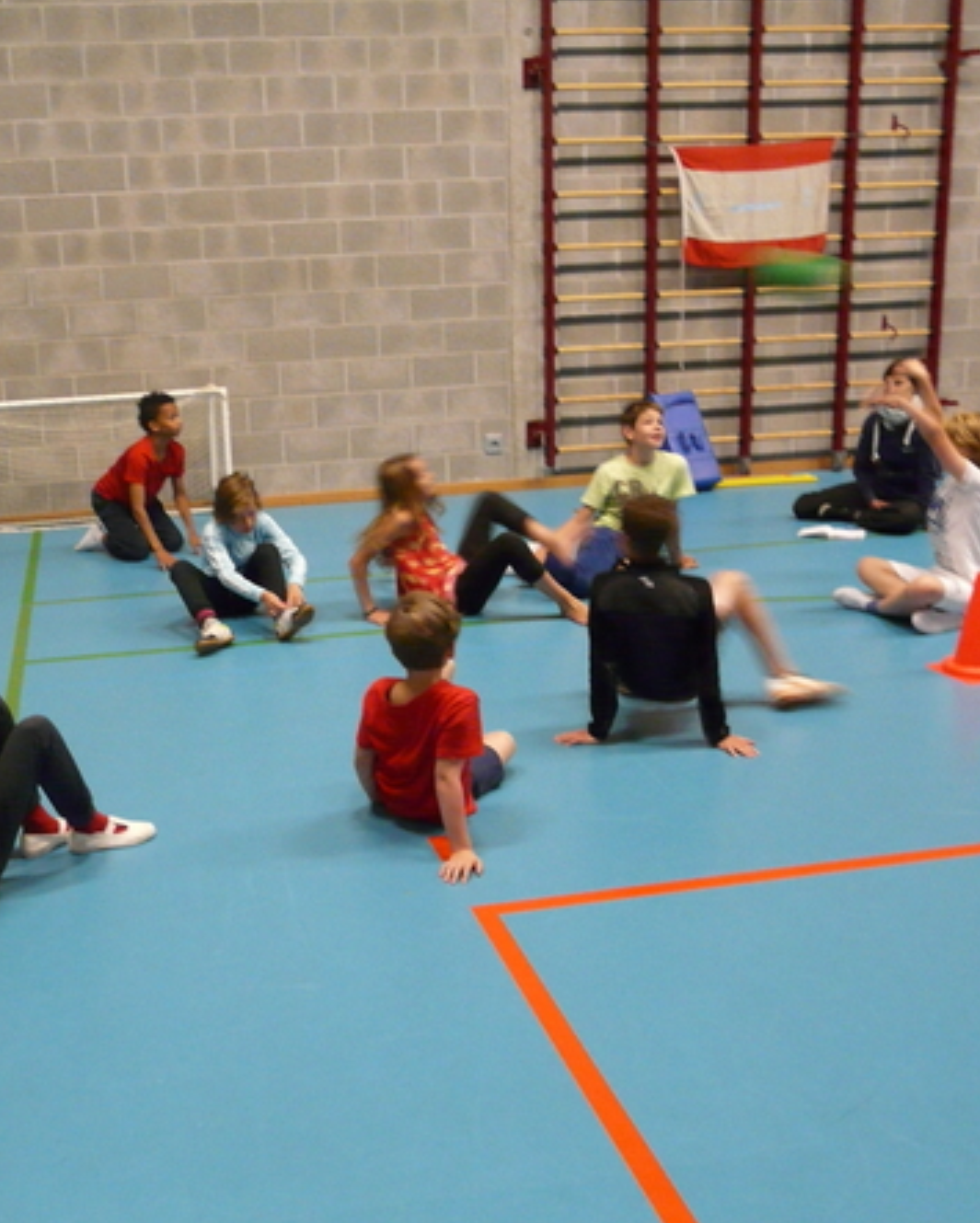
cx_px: 323
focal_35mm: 37
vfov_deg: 49.1
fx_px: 1340
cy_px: 610
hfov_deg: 39.7
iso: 400
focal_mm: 4.6
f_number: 2.8
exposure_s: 1/13
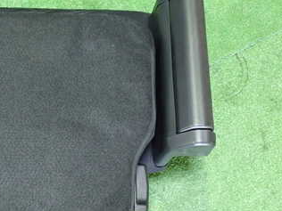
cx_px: 39
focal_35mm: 57
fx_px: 464
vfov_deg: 25.6
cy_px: 135
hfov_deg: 32.4
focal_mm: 5.4
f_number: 2.3
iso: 800
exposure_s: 1/30
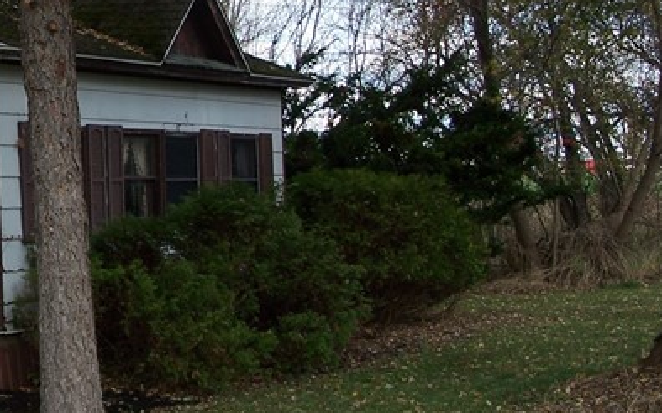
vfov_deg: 12.7
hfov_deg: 19.0
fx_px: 1840
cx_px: -176
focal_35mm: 102
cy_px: 42
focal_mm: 7.8
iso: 64
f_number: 2.8
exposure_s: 1/250
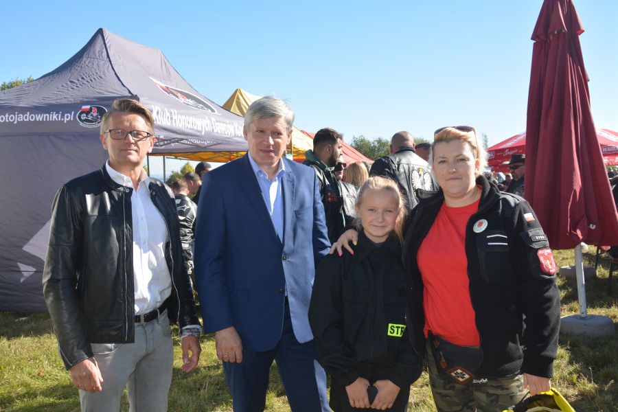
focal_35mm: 39
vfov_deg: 34.2
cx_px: 309
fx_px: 669
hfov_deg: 49.6
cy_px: 206
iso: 100
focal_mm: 26
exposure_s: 1/200
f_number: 7.1
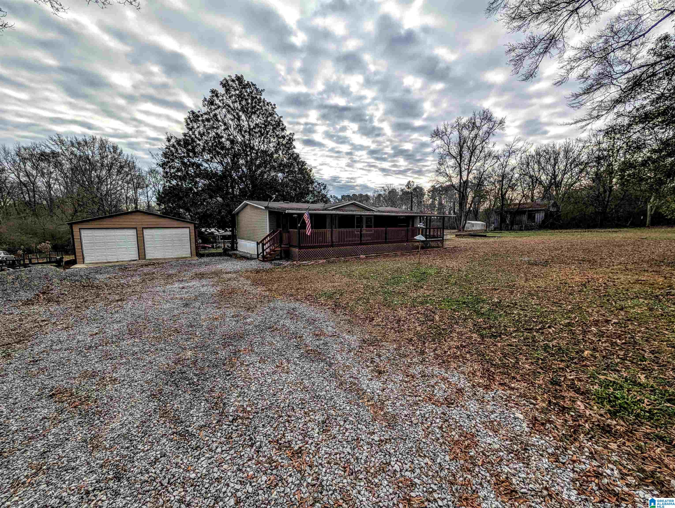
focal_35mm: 12
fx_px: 234
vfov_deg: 94.6
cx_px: 338
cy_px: 254
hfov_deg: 110.5
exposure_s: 1/2169
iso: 44
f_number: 1.7
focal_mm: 2.02
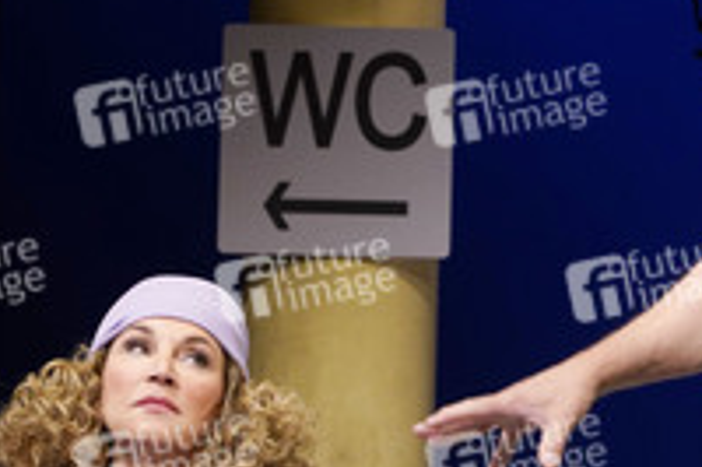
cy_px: 193
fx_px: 7384
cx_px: 563
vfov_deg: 3.6
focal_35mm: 379
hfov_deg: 5.4
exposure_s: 1/160
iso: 1600
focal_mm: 168
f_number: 8
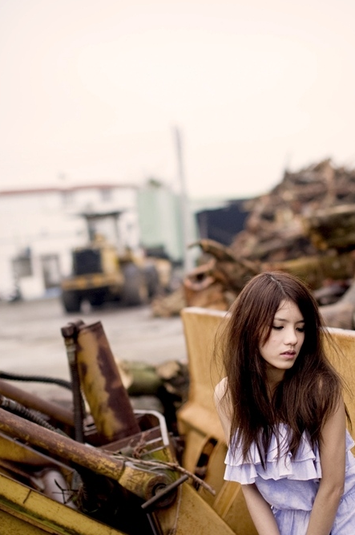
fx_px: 1112
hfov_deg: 18.1
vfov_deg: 27.0
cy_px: 256
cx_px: 213
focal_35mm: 75
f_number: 1.8
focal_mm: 50
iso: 500
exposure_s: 1/800
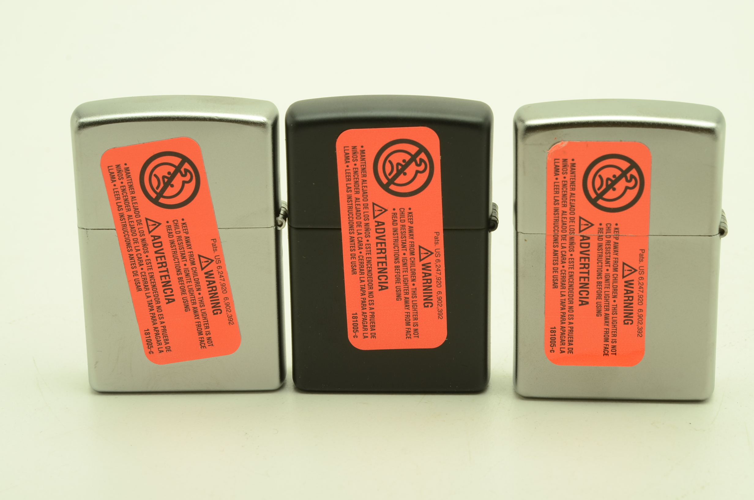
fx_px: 1881
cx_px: 377
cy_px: 250
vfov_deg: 15.1
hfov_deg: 22.7
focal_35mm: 90
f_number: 14
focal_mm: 60
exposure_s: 1/100
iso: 200
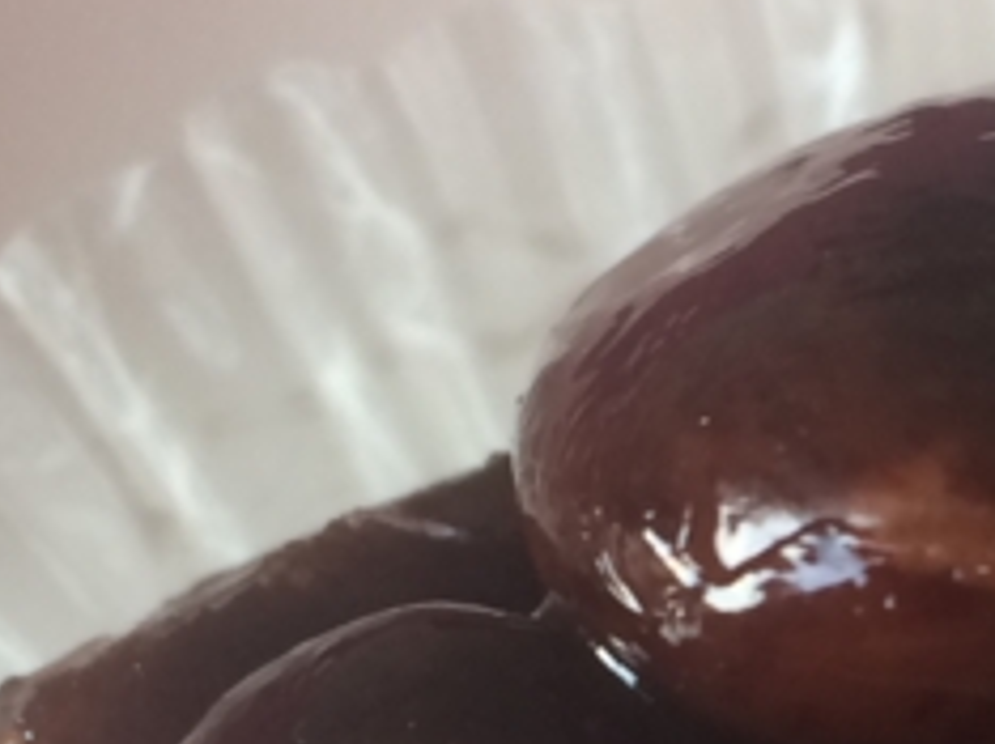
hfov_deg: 14.9
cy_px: 774
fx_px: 3647
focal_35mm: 127
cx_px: 1242
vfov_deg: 11.5
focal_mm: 4.15
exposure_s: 1/30
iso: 50
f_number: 2.2
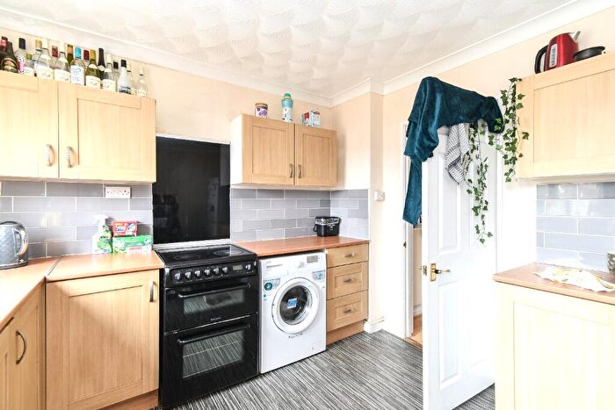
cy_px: 205
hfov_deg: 100.4
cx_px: 308
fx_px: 256
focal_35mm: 15
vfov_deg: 77.4
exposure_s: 1/1.67
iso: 200
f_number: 6.3
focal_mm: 10
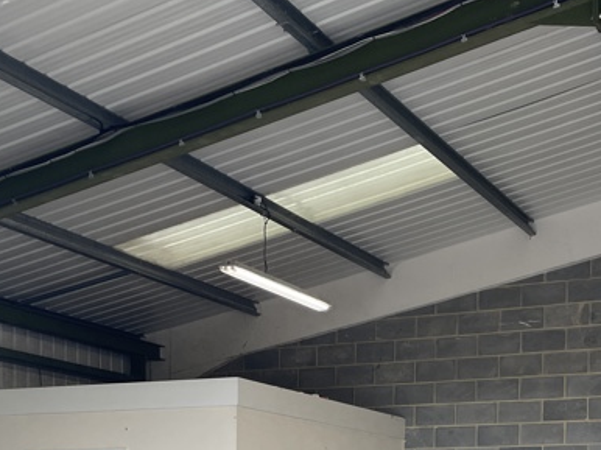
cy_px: 540
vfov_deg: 20.0
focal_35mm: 69
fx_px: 1197
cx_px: 327
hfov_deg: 28.2
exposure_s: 1/159
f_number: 1.6
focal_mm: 4.2
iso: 32
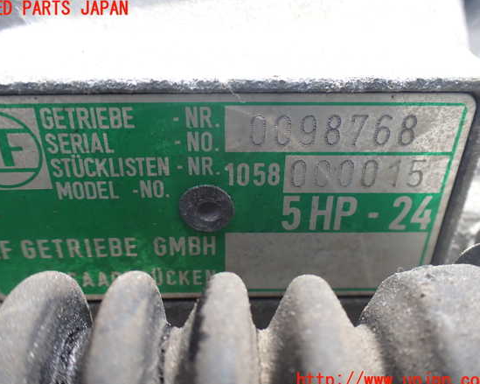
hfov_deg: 55.7
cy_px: 195
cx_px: 232
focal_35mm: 32
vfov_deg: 45.8
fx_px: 455
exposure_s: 1/125
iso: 100
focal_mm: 5.4
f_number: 3.2
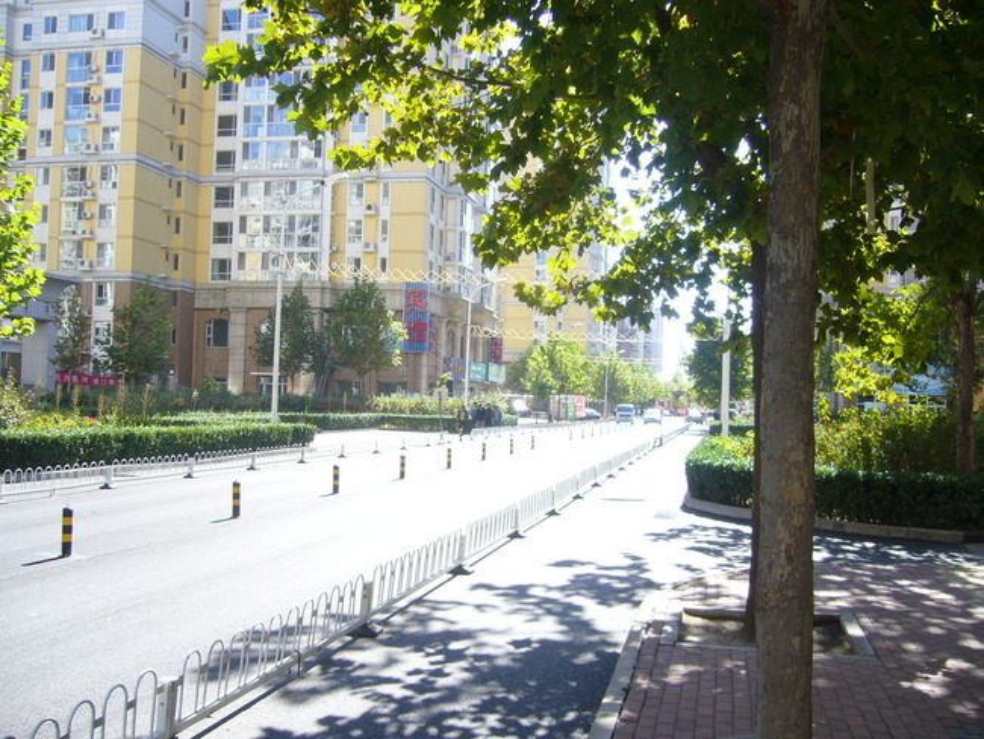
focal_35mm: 35
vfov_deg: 40.7
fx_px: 995
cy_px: 370
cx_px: 492
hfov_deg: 52.6
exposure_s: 1/200
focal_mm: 5.8
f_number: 2.8
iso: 80
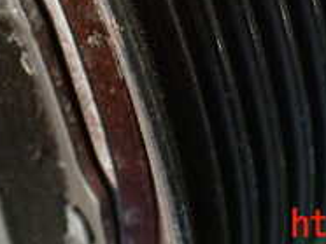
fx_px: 912
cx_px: 161
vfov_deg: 14.0
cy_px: -147
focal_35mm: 97
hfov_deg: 20.3
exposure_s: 1/40
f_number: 2.3
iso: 800
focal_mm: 5.4
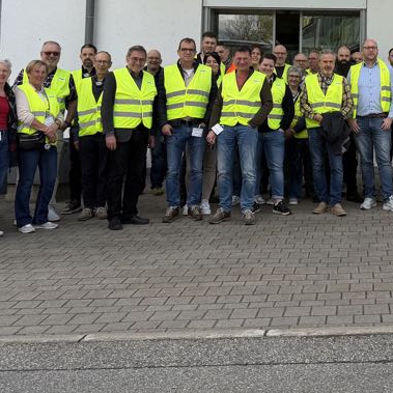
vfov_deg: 29.6
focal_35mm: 56
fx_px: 719
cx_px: 368
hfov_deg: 29.1
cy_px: 59
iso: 80
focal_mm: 6.76
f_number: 1.78
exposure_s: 1/2703
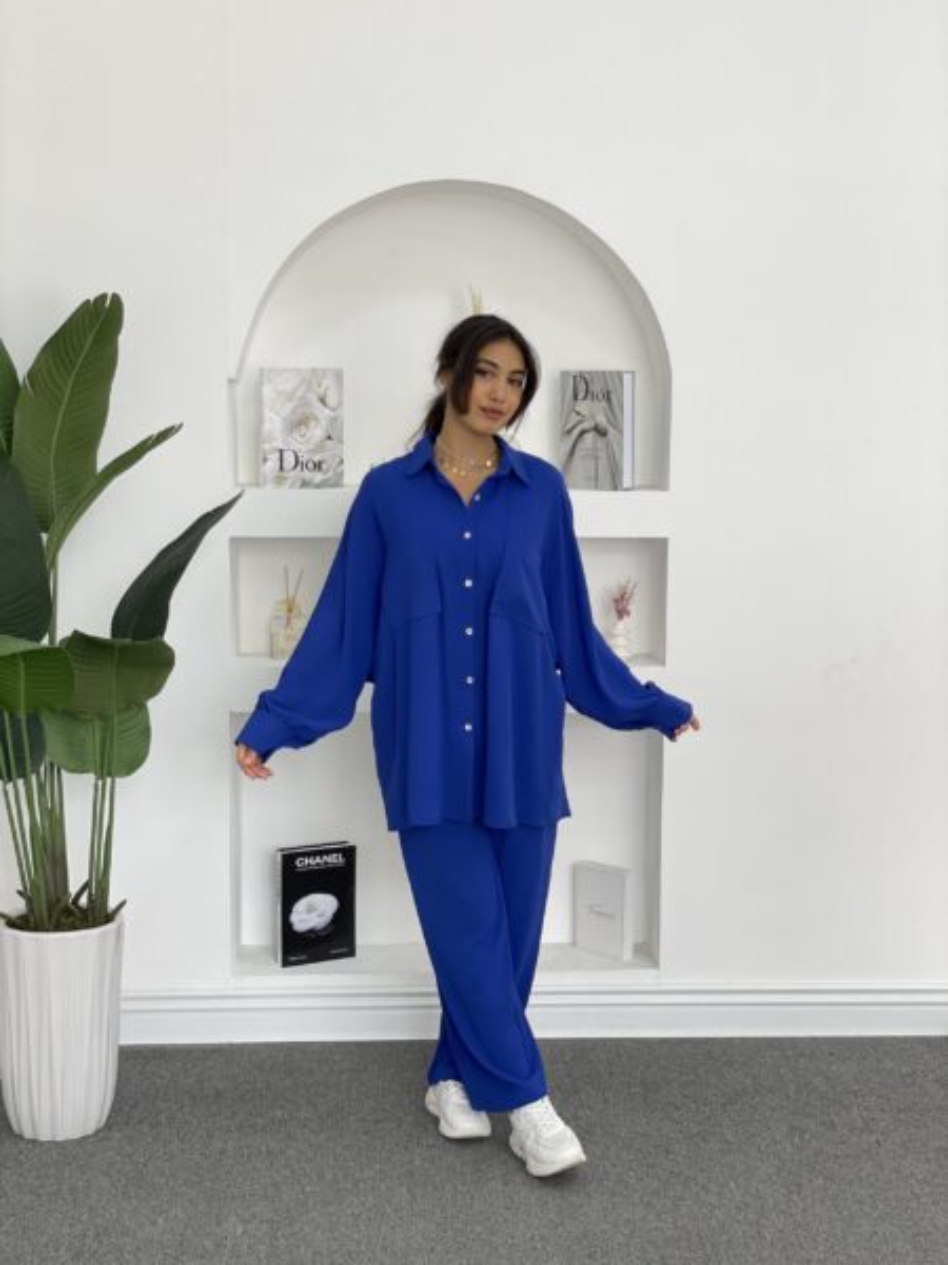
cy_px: 632
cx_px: 474
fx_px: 1899
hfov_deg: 28.0
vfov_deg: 36.8
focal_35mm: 52
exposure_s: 1/100
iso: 25
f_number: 2
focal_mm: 6
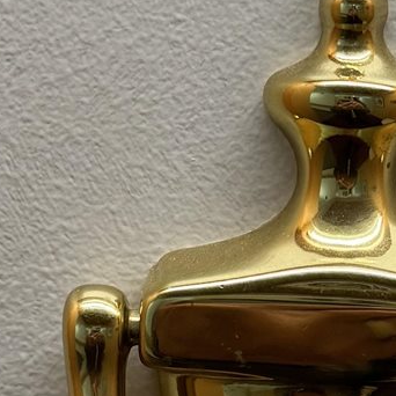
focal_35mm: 143
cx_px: 242
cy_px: 207
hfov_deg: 12.2
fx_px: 1851
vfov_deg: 12.2
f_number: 1.78
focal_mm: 6.76
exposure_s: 1/120
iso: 125
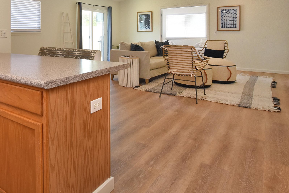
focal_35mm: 27
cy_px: 36
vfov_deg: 45.3
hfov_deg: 64.5
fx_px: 217
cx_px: 84
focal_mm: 14
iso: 80
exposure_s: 1/60
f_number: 4
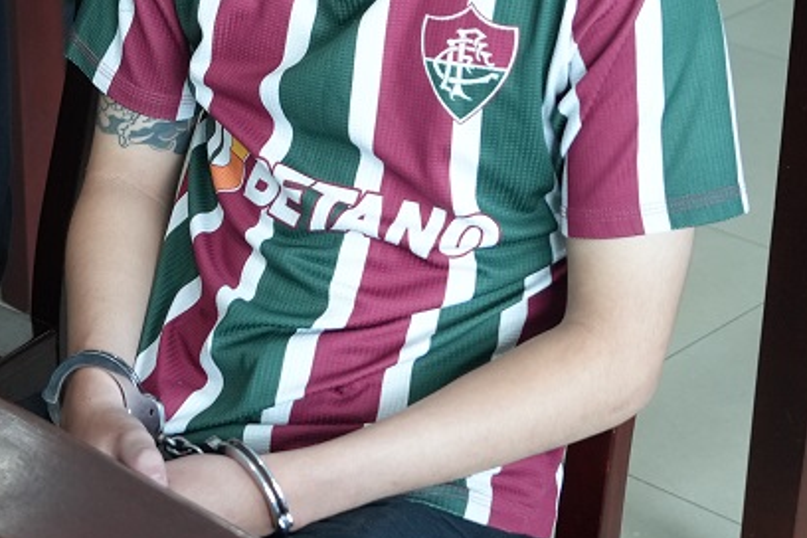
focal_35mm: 106
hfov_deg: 18.4
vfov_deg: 12.8
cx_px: -113
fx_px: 2376
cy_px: 28
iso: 800
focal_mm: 24
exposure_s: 1/125
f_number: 2.8
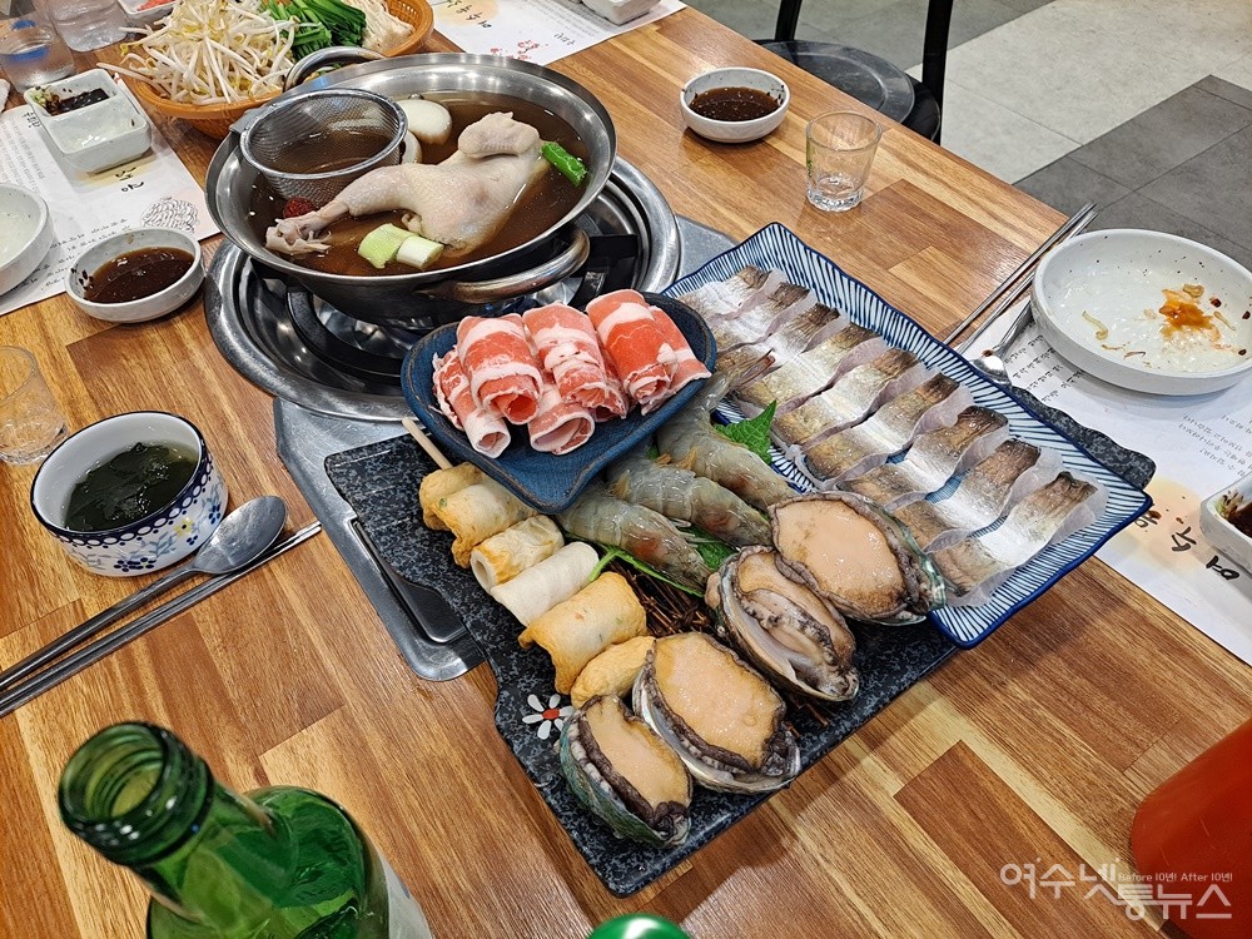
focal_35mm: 24
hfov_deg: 71.6
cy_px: 470
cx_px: 626
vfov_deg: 56.8
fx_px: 868
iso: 125
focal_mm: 5.23
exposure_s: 1/60
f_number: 1.8
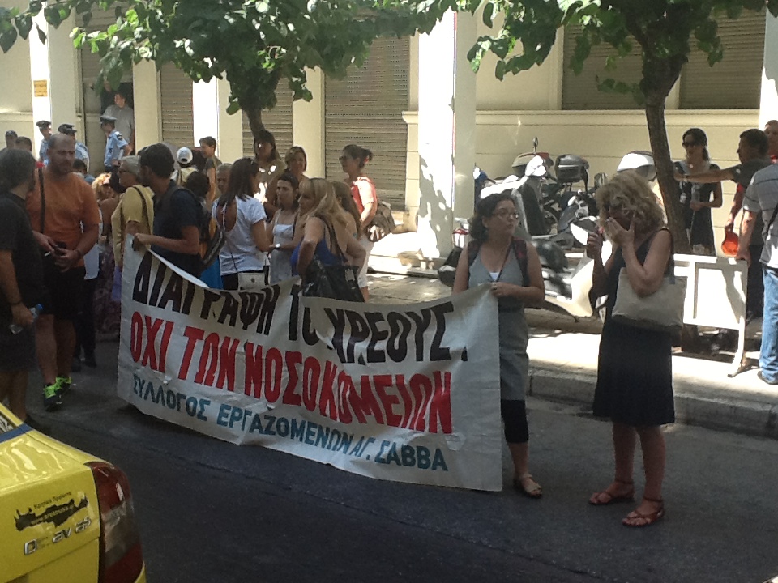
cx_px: 389
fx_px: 989
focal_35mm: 44
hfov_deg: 42.9
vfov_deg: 32.9
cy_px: 292
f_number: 2.4
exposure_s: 1/338
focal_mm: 2.03
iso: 40
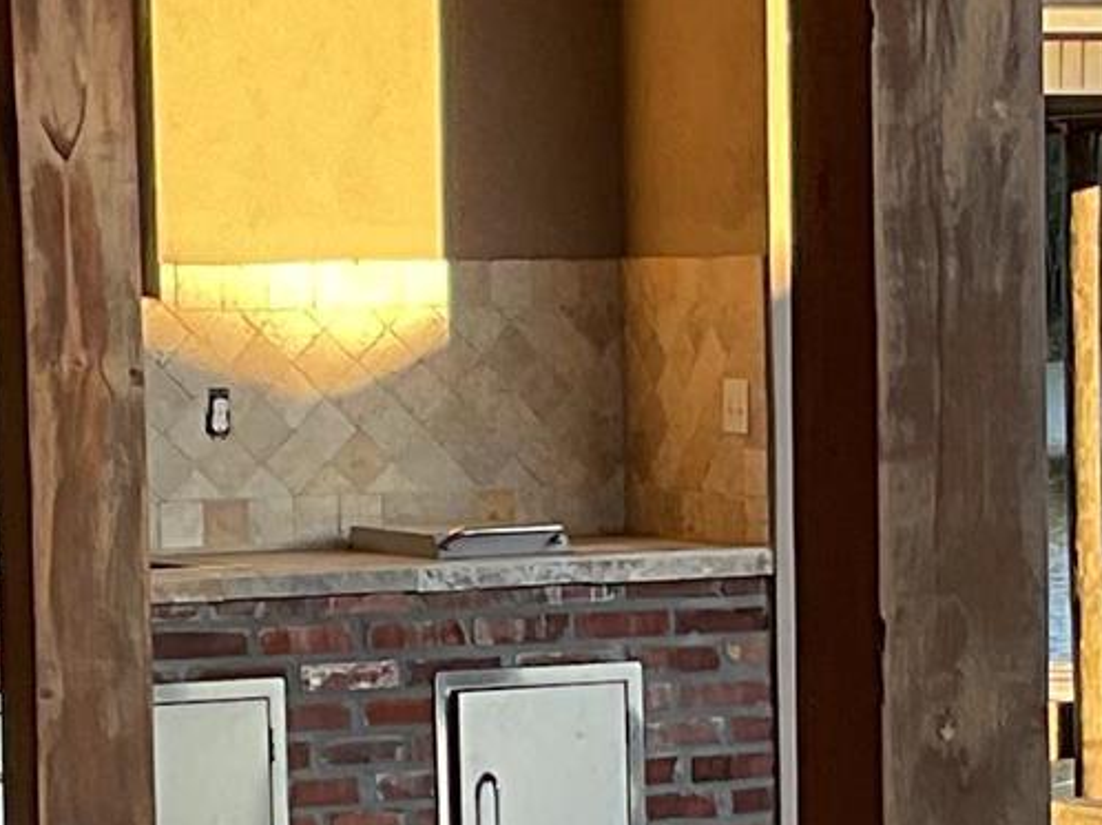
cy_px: 725
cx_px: 872
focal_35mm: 179
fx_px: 5696
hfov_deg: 11.0
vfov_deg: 8.3
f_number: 1.8
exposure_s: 1/120
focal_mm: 3
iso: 20
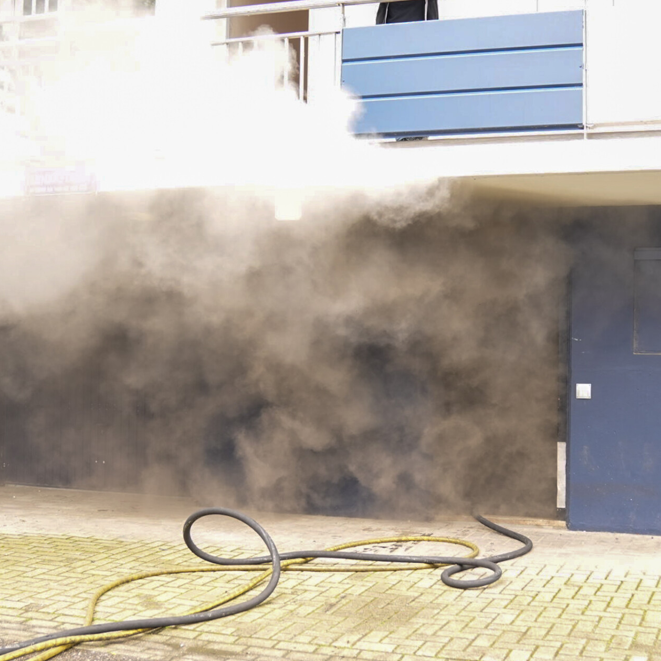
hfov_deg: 35.2
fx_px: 1037
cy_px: 328
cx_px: 410
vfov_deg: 35.4
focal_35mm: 48
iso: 640
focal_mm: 25
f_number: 2.8
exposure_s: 1/250
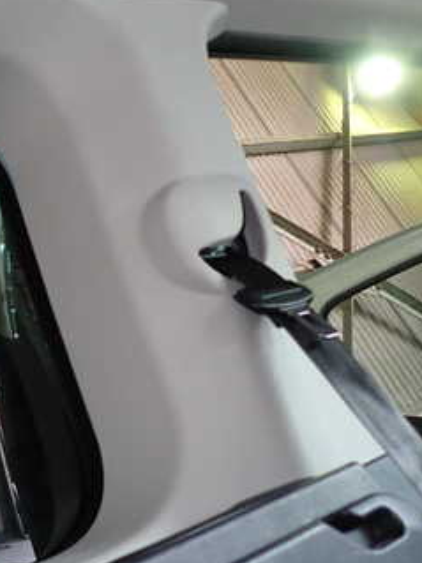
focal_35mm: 47
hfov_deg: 29.3
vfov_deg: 40.4
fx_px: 764
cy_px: 247
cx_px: 26
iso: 200
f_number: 2
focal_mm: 4.5
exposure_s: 1/30
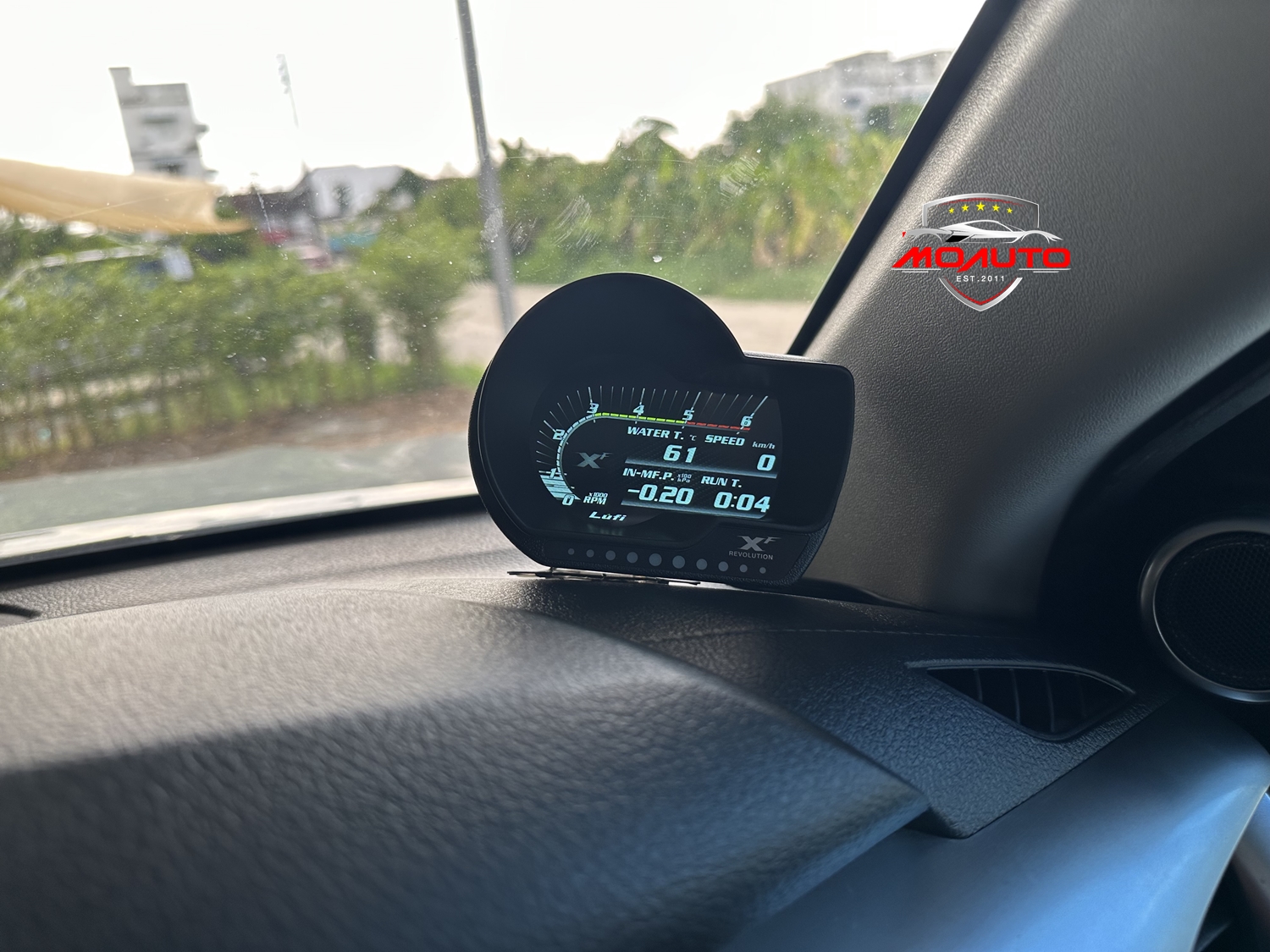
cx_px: 635
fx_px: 881
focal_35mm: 24
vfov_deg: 56.8
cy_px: 476
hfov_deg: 71.6
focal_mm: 6.86
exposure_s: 1/121
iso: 80
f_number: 1.78
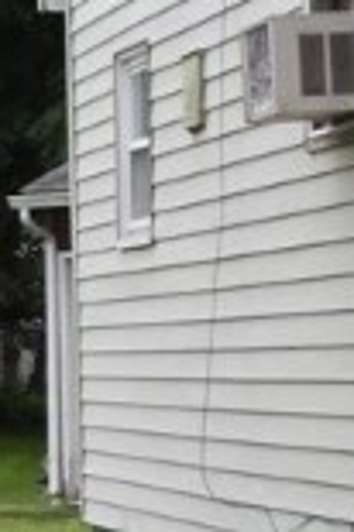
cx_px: 124
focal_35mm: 222
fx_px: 3282
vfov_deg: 9.2
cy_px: 587
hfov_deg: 6.2
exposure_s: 1/30
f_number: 4.2
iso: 450
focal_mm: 7.6
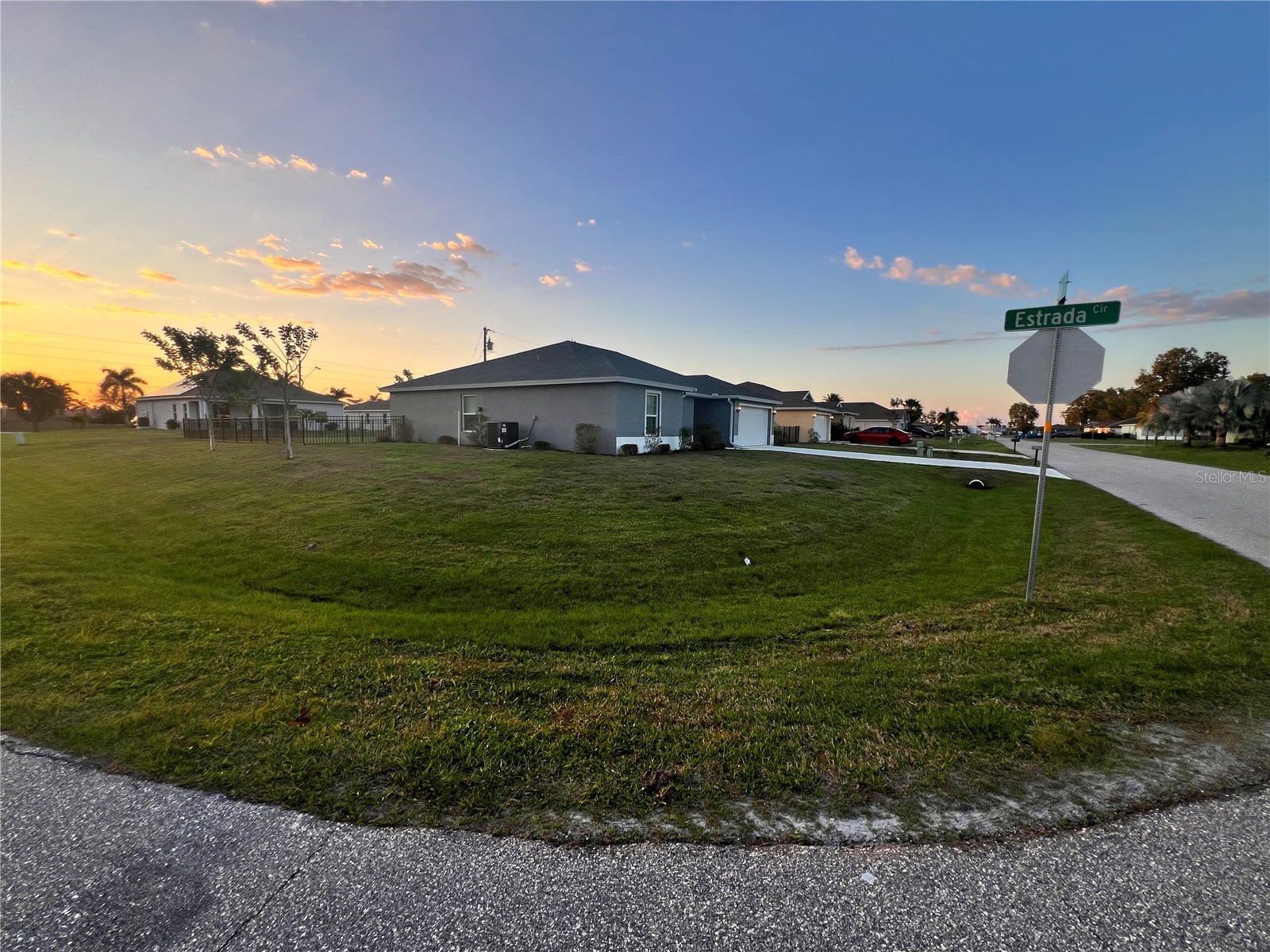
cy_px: 476
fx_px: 477
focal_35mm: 13
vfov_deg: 89.9
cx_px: 635
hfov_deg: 106.2
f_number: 1.8
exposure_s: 1/309
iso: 32
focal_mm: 1.57
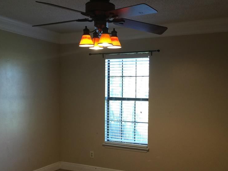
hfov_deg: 46.6
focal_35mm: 40
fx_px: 264
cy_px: 108
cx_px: 130
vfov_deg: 35.8
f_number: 2.2
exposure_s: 1/30
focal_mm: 4.15
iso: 40
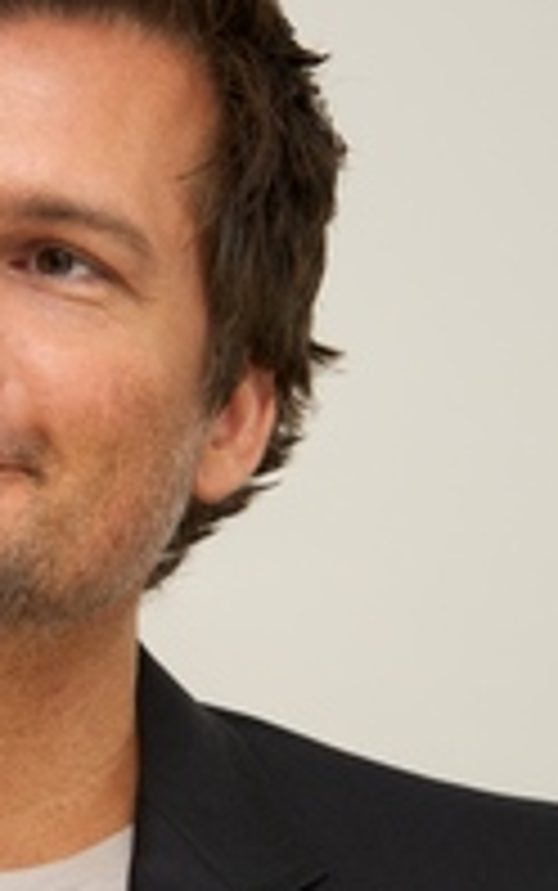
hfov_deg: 3.8
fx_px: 8504
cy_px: 558
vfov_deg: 6.0
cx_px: 0
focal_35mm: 350
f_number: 6.3
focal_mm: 170
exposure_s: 1/60
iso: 640
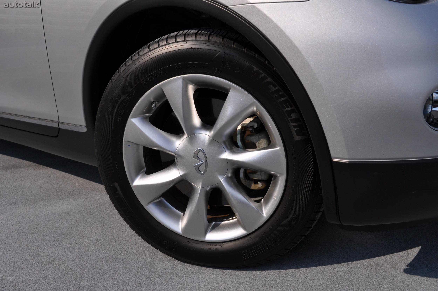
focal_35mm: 39
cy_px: 146
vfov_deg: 34.1
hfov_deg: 49.6
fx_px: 474
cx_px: 219
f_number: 11
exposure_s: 1/500
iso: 200
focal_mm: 26
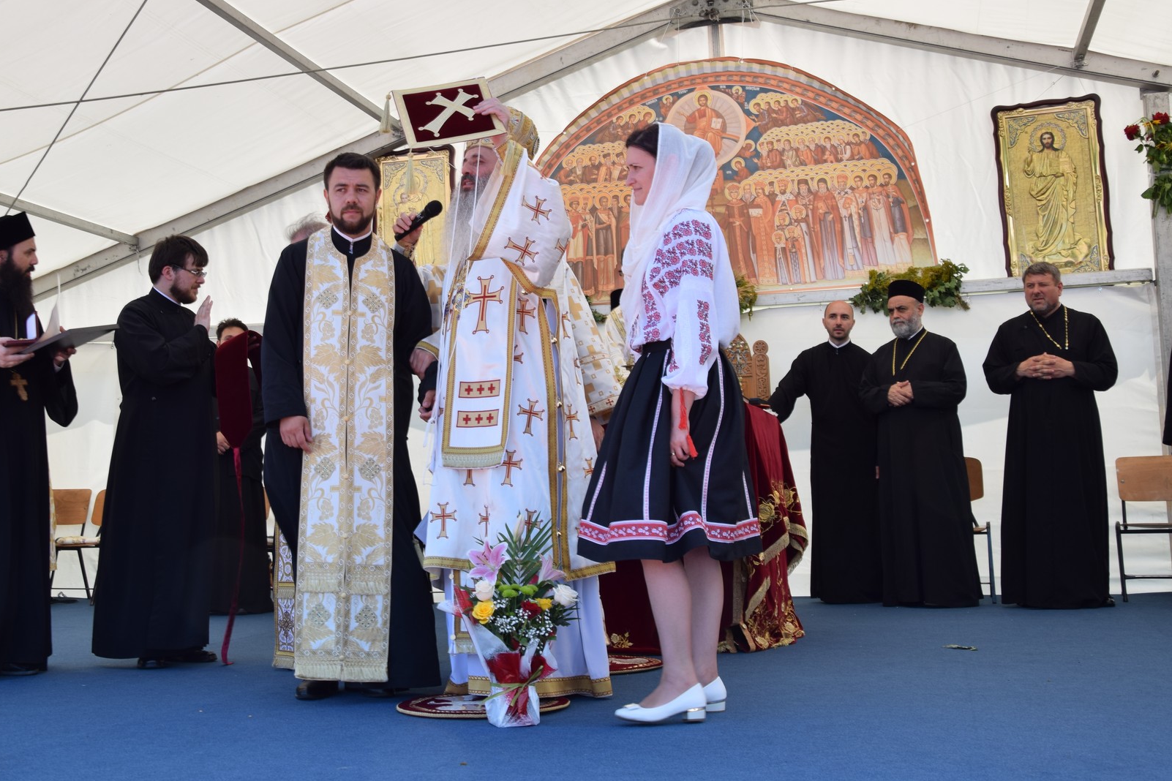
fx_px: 1400
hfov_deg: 45.3
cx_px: 514
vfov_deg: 31.1
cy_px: 336
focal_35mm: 43
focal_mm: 24
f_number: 8
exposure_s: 1/80
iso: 100
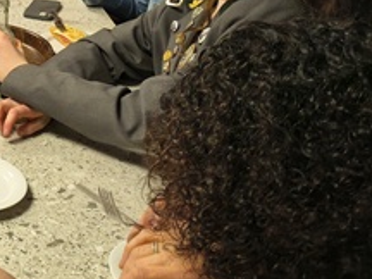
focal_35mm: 77
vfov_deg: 18.4
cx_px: -150
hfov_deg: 22.0
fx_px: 827
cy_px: -34
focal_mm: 4.81
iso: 413
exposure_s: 1/50
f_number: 1.8
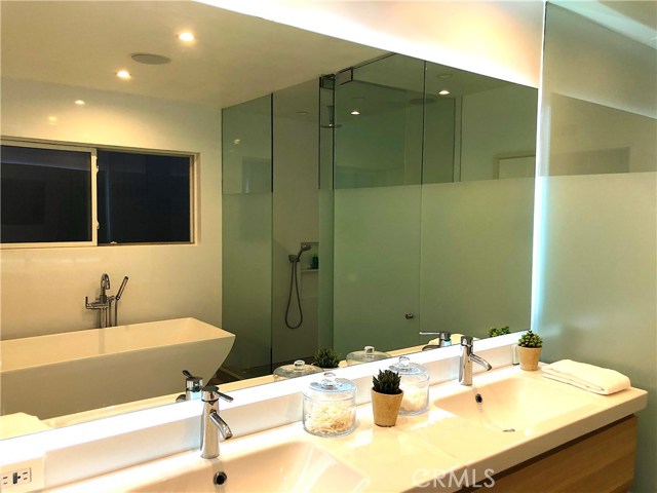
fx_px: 531
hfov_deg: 63.4
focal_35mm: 28
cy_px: 246
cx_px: 328
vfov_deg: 49.7
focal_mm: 4
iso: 32
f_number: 1.8
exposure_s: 1/30
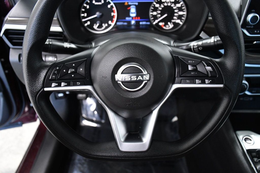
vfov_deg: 43.6
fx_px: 217
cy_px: 86
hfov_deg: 61.9
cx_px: 130
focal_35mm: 30
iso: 2500
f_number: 4
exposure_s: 1/160
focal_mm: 20
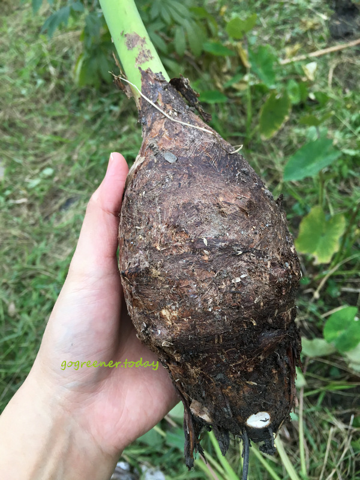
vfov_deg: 61.7
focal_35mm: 29
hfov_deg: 48.2
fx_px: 402
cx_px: 180
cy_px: 240
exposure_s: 1/40
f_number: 2.2
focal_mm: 4.15
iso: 25
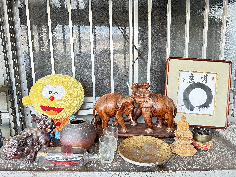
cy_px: 88
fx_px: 164
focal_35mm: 24
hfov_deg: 71.6
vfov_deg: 56.8
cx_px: 118
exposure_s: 1/105
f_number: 1.78
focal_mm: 6.86
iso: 250
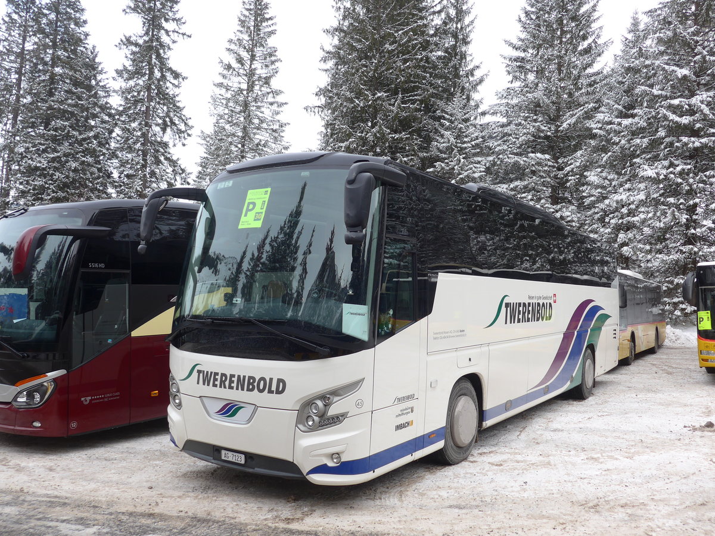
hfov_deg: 61.7
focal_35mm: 29
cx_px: 358
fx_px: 599
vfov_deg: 48.2
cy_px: 268
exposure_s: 1/320
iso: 80
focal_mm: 6
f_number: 2.8
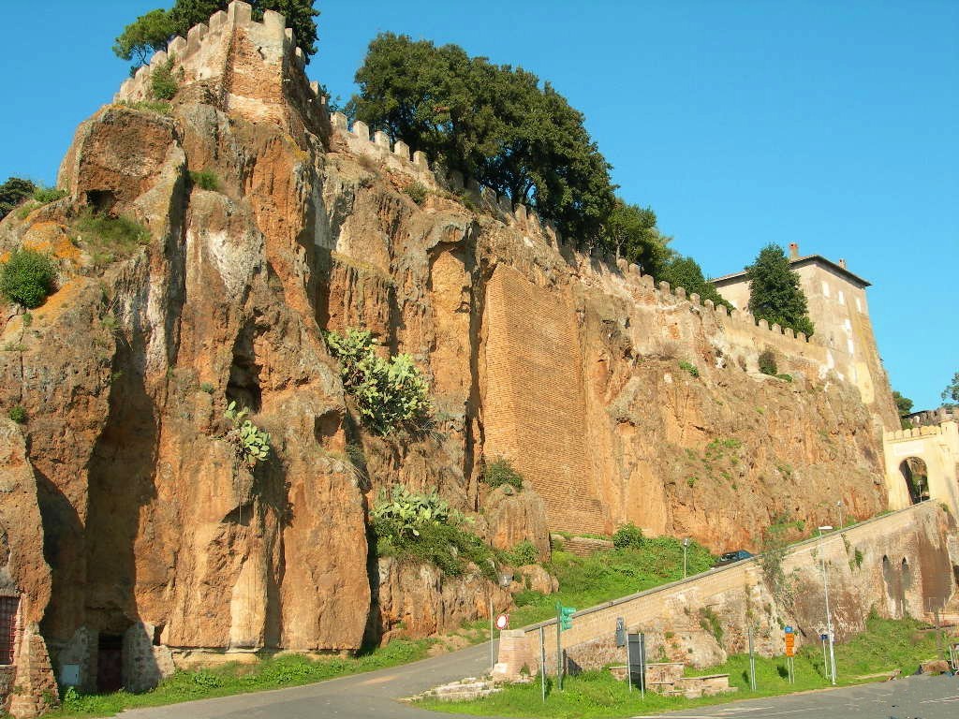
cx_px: 480
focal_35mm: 38
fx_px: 1053
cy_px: 360
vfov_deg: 37.7
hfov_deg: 49.0
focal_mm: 7.8
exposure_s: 1/394
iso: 50
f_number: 4.8
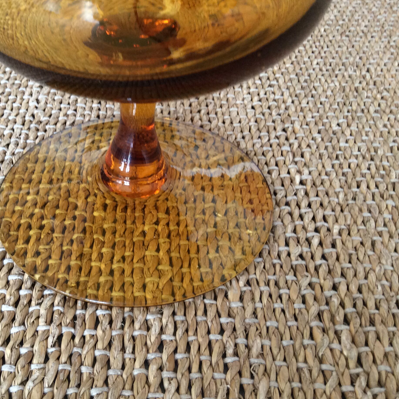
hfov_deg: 41.4
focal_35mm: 40
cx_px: 139
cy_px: 199
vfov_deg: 41.9
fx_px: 522
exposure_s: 1/25
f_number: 2.4
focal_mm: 3.3
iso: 100
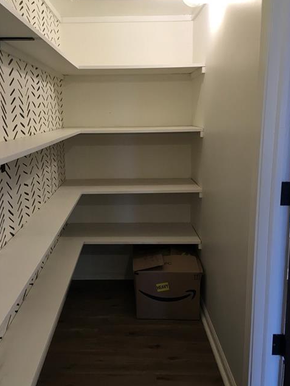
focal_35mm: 35
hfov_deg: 40.6
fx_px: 391
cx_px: 124
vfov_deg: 52.6
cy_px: 188
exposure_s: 1/30
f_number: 2.2
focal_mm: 4.15
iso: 50
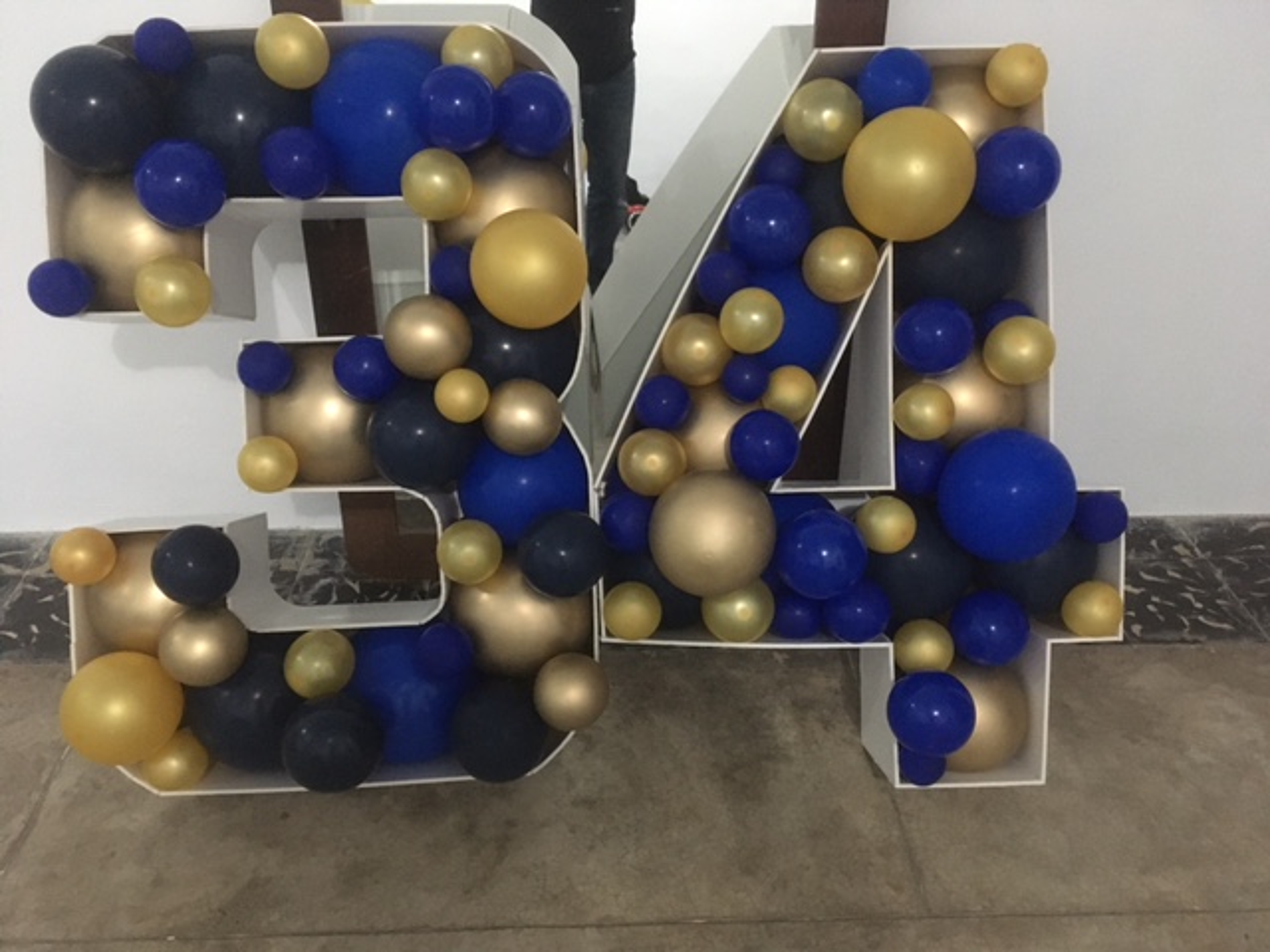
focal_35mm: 29
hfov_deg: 61.7
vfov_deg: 48.2
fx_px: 1064
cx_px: 635
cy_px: 476
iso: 250
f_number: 2.2
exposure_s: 1/17
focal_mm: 4.15
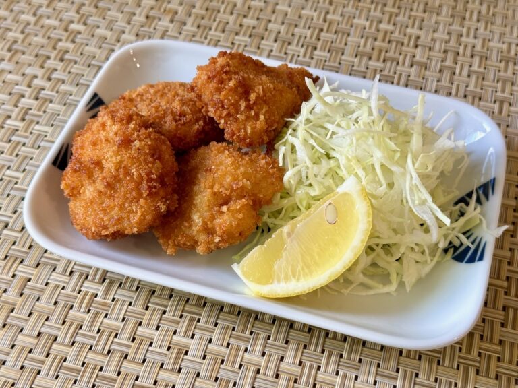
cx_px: 259
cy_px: 194
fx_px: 718
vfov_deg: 30.3
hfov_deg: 39.7
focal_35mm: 48
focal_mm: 6.86
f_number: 1.78
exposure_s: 1/60
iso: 80
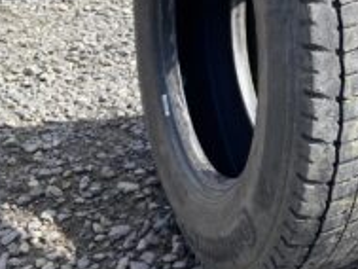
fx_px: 611
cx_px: 352
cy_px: 52
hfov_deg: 30.5
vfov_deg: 24.4
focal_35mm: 59
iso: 32
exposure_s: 1/912
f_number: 1.8
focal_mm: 4.25
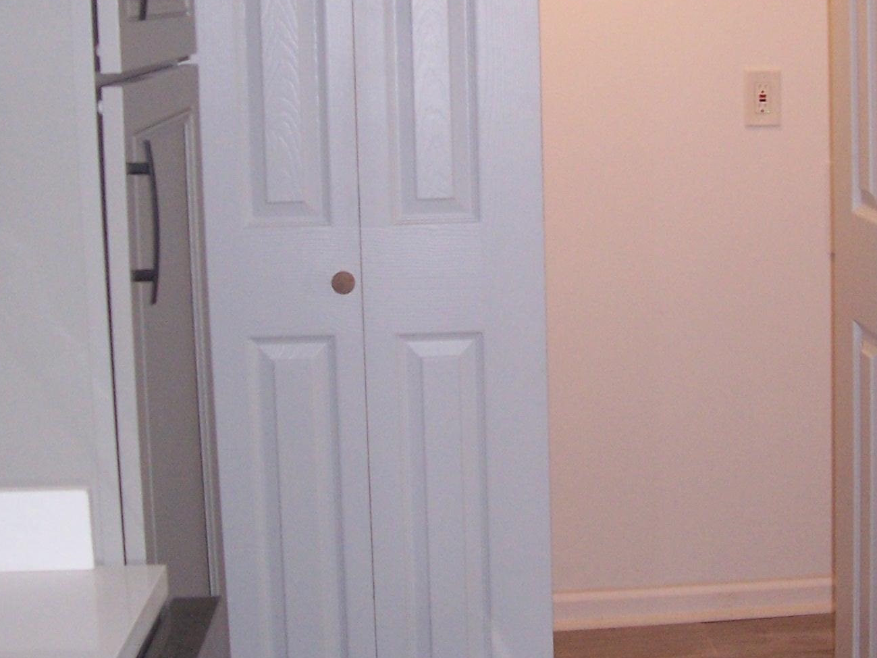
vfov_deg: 21.7
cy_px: 142
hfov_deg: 28.9
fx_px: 1697
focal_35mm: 67
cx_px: 525
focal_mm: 5.6
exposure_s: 1/60
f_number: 2.7
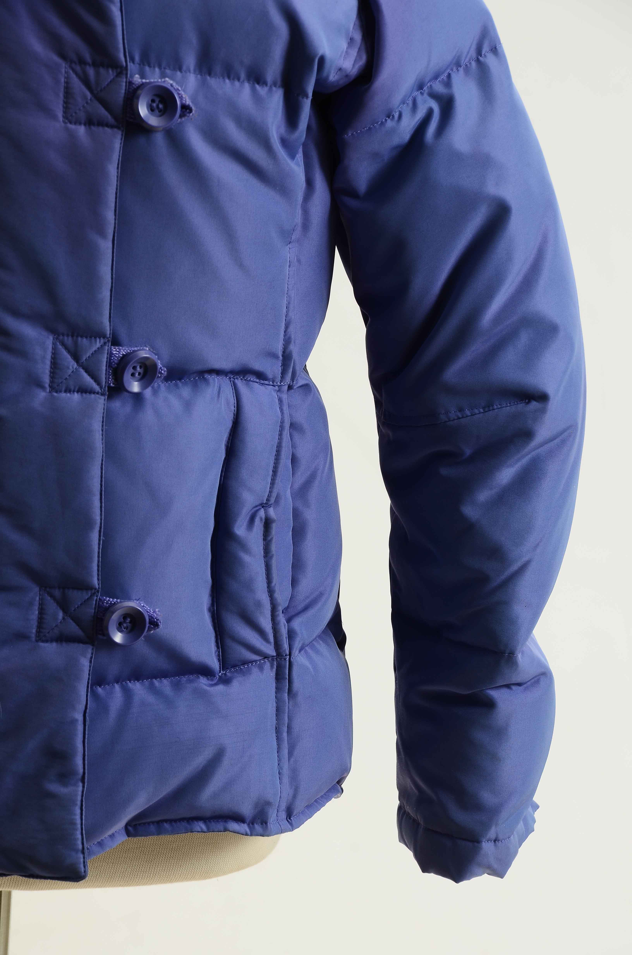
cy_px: 478
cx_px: 316
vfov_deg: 13.1
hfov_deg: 8.7
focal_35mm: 158
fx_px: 4166
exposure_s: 1/80
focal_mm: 105
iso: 160
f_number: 8
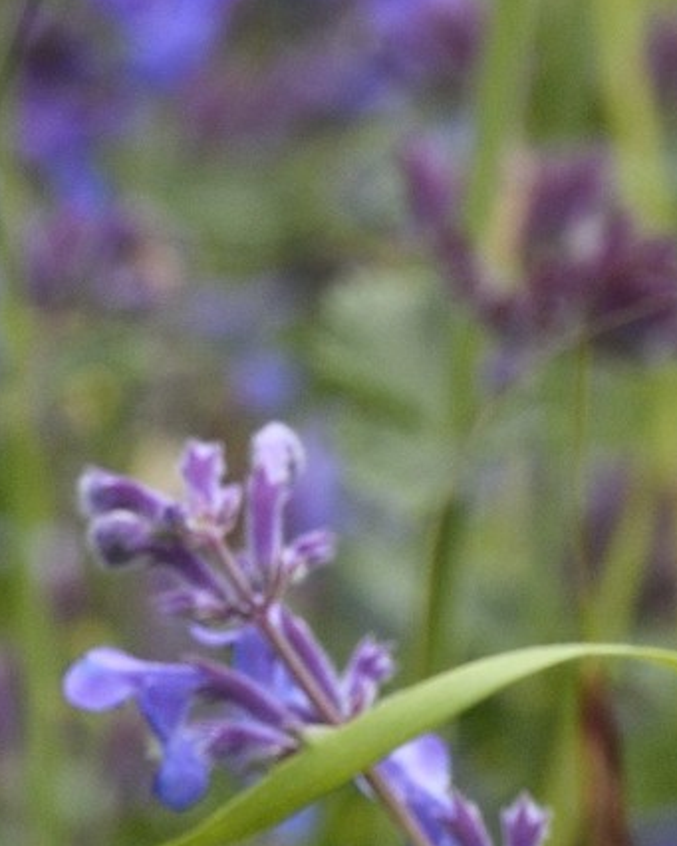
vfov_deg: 1.8
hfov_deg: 1.5
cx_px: -850
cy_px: -294
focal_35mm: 1058
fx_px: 26489
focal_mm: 200
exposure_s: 1/320
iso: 400
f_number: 11
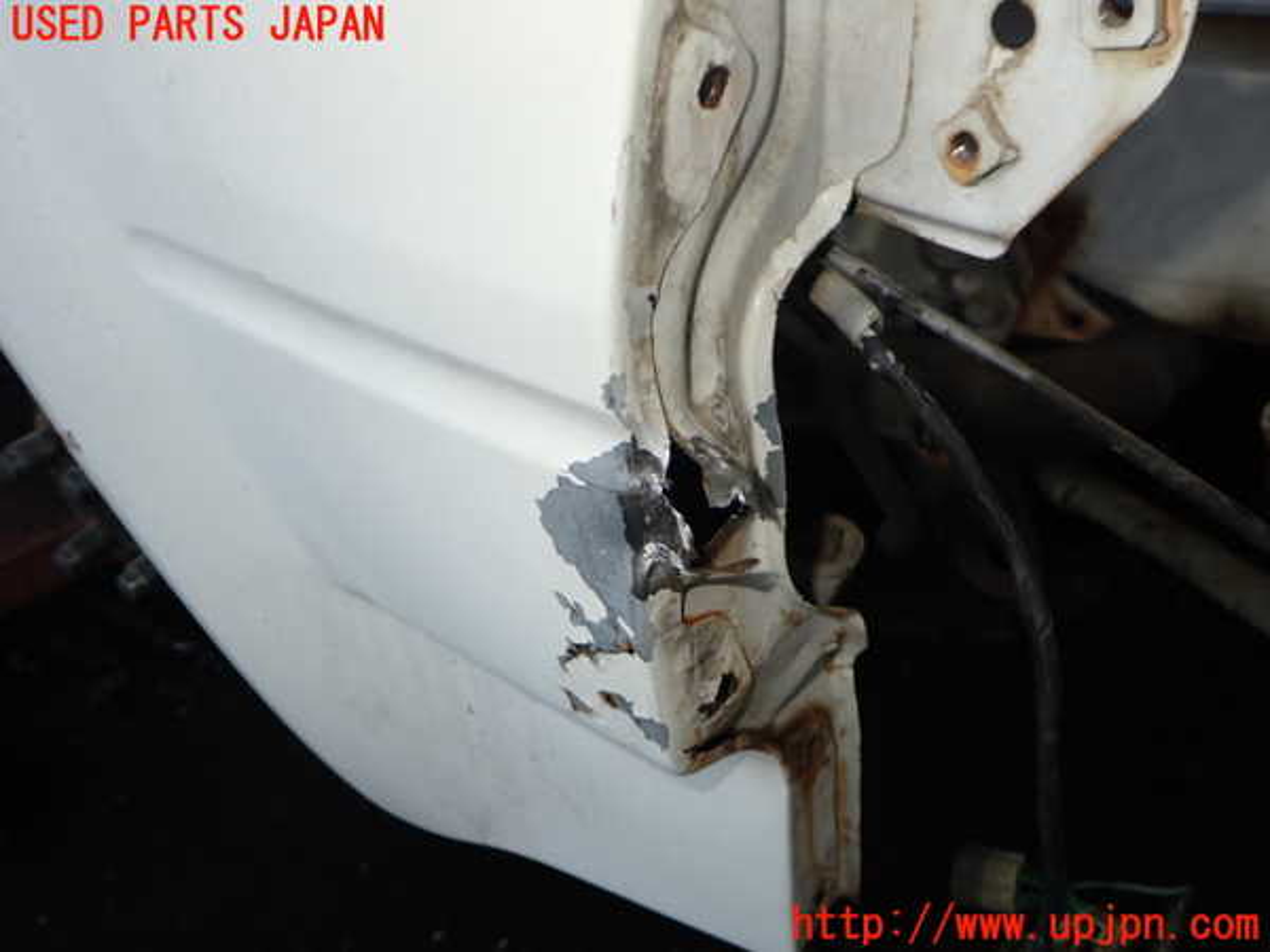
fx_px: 1101
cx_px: 635
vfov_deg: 46.8
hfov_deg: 60.0
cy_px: 476
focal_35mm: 30
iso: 200
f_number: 6.3
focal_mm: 5.4
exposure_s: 1/30
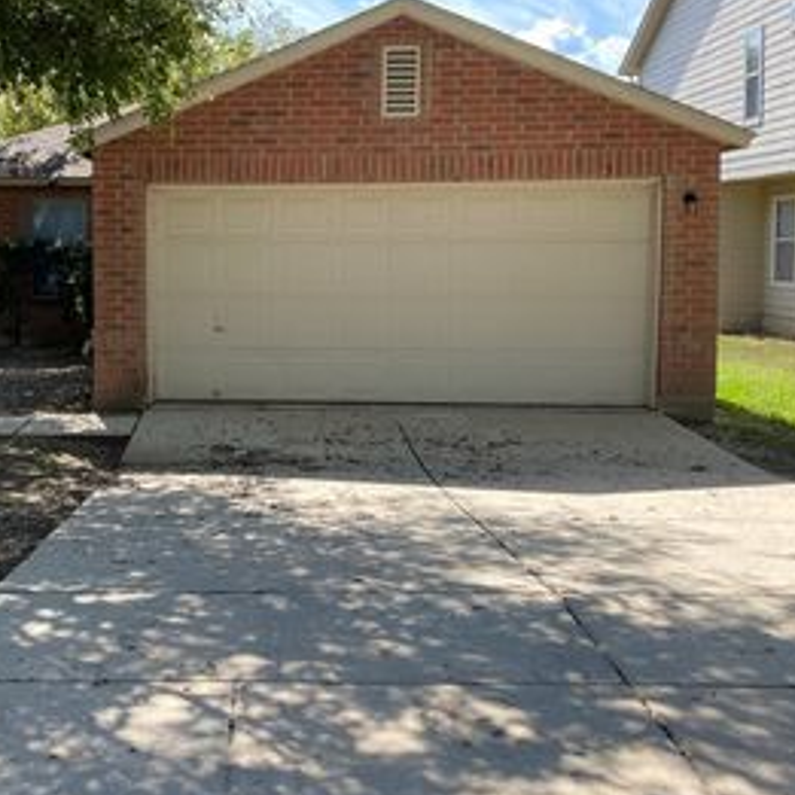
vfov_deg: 38.1
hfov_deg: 37.5
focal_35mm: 44
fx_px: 1143
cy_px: 306
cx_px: 210
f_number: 1.8
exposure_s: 1/782
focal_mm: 4.25
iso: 32
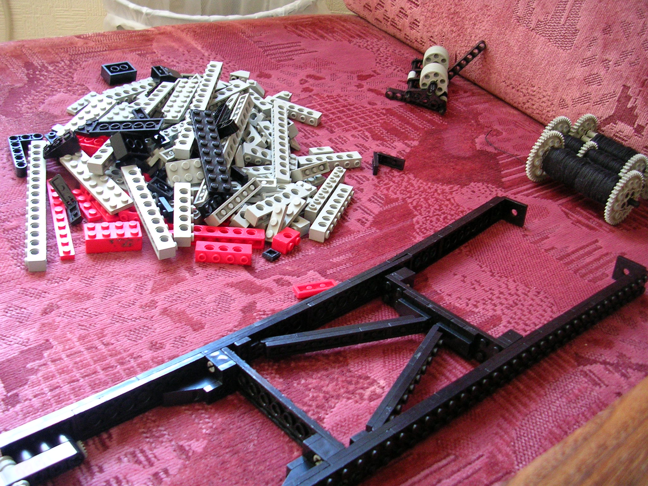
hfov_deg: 49.0
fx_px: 711
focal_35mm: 38
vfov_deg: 37.7
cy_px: 243
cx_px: 324
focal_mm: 5.8
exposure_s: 1/5.6
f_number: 2.8
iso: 113
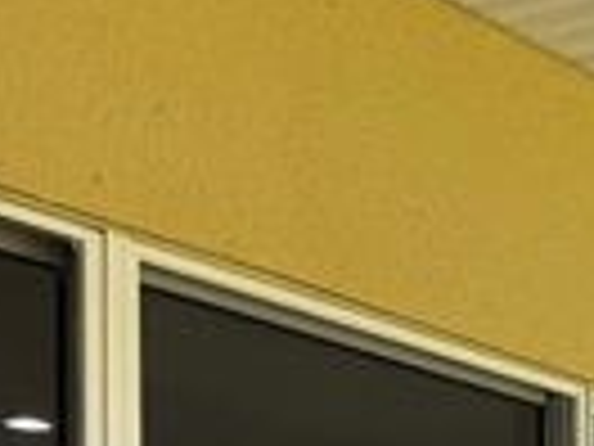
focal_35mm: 128
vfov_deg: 10.7
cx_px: 830
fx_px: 2196
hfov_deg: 14.6
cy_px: 878
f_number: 1.78
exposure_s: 1/393
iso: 100
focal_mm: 6.76
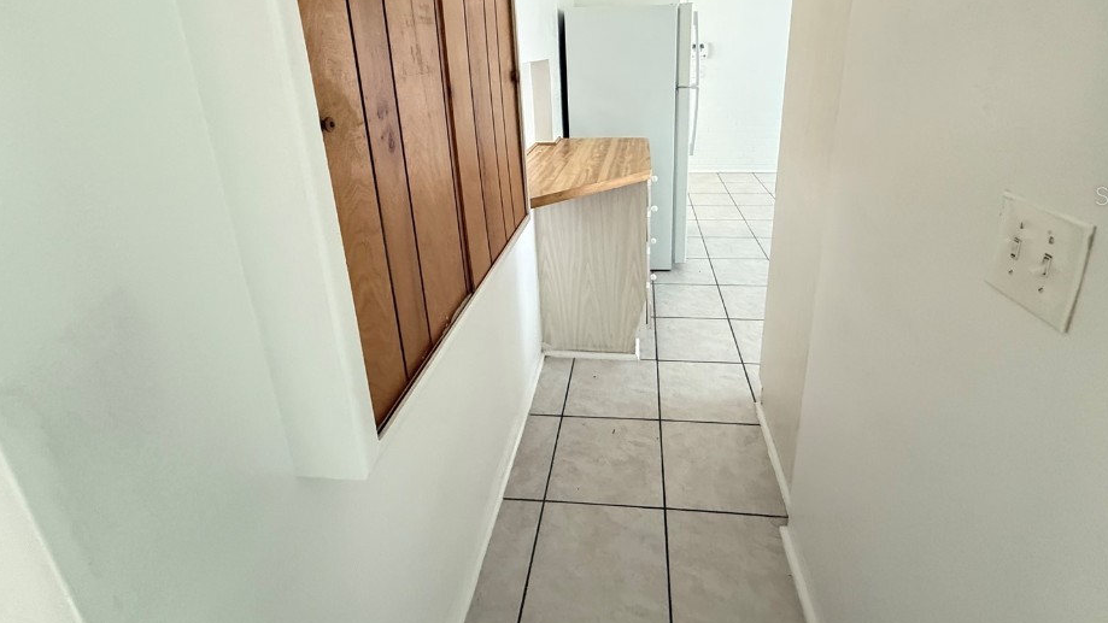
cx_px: 592
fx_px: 499
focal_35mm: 17
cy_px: 195
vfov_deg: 62.0
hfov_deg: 95.8
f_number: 2.2
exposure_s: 1/60
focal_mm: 2.22
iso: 640
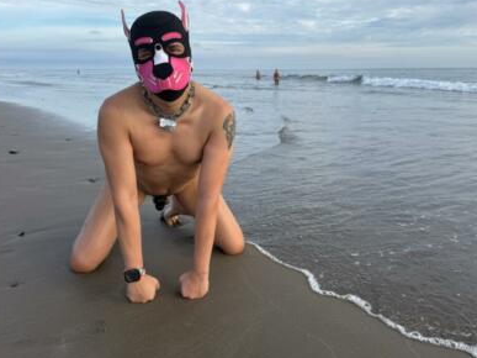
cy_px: 160
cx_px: 255
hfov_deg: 58.3
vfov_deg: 45.4
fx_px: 427
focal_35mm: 31
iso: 80
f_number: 1.78
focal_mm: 6.76
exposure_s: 1/2053
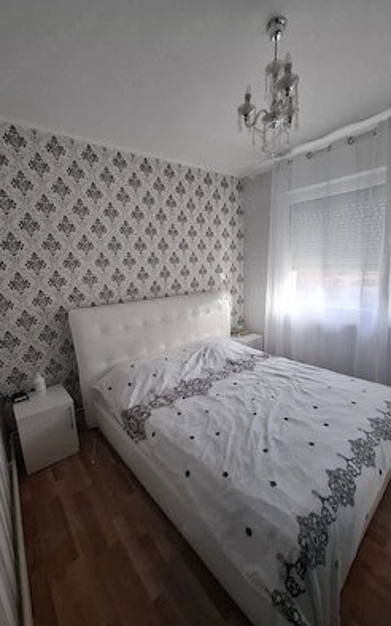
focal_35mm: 14
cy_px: 316
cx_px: 200
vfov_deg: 105.3
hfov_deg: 78.6
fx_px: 239
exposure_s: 1/50
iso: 50
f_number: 2.2
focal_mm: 1.74
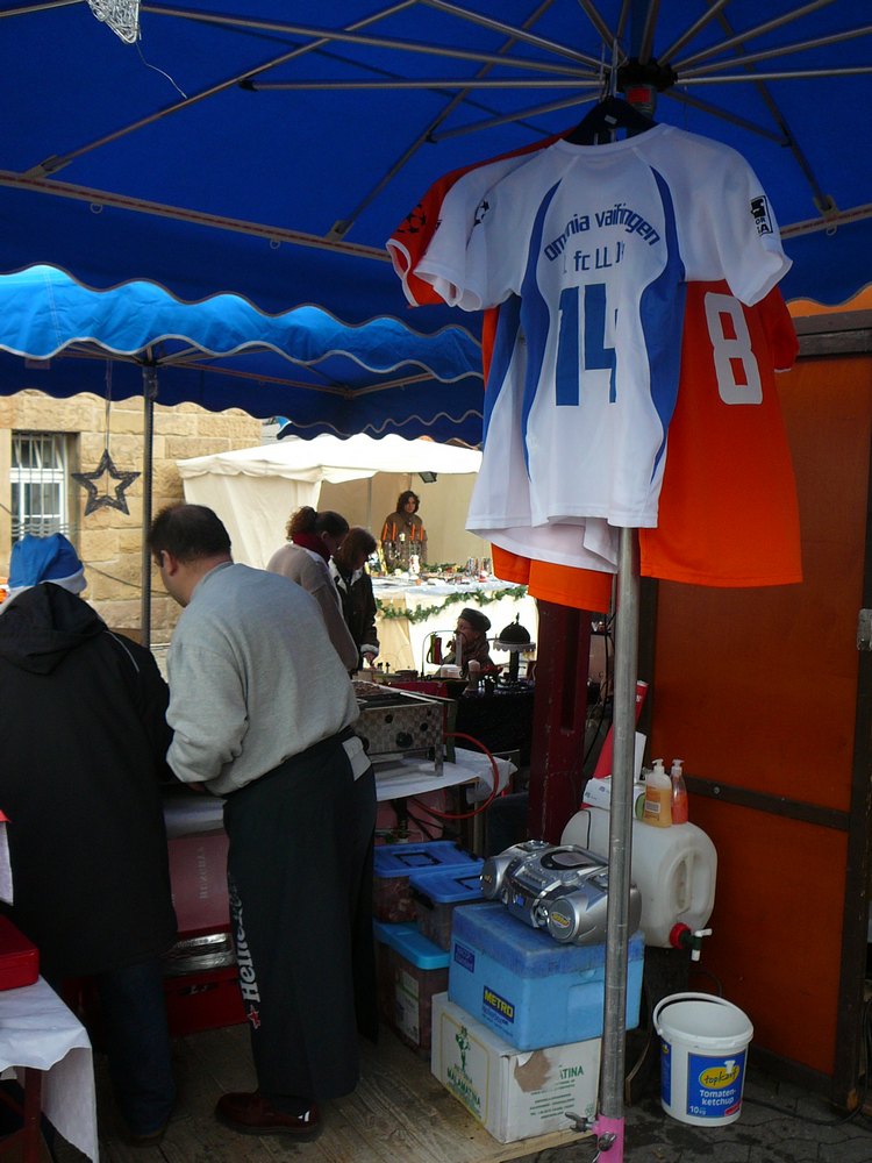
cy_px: 582
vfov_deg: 52.6
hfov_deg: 40.7
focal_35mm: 35
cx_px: 436
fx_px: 1176
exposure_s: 1/60
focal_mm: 5.2
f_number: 2.8
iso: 80
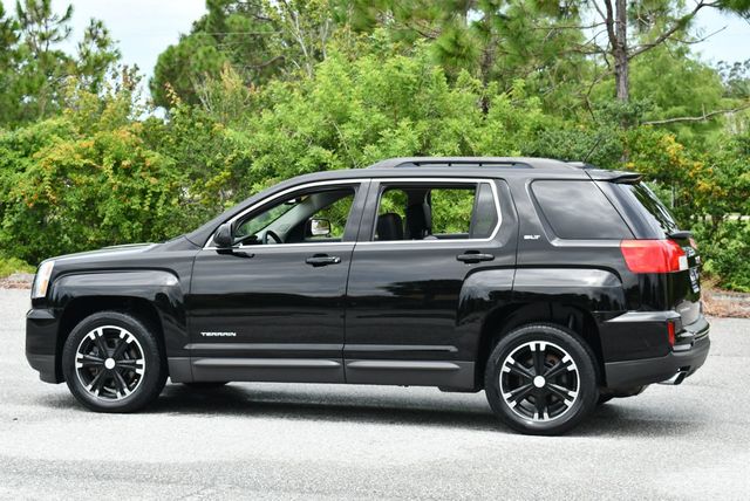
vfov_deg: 16.3
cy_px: 250
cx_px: 375
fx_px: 1752
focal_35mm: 84
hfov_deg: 24.2
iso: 200
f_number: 7.1
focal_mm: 42
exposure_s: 1/250
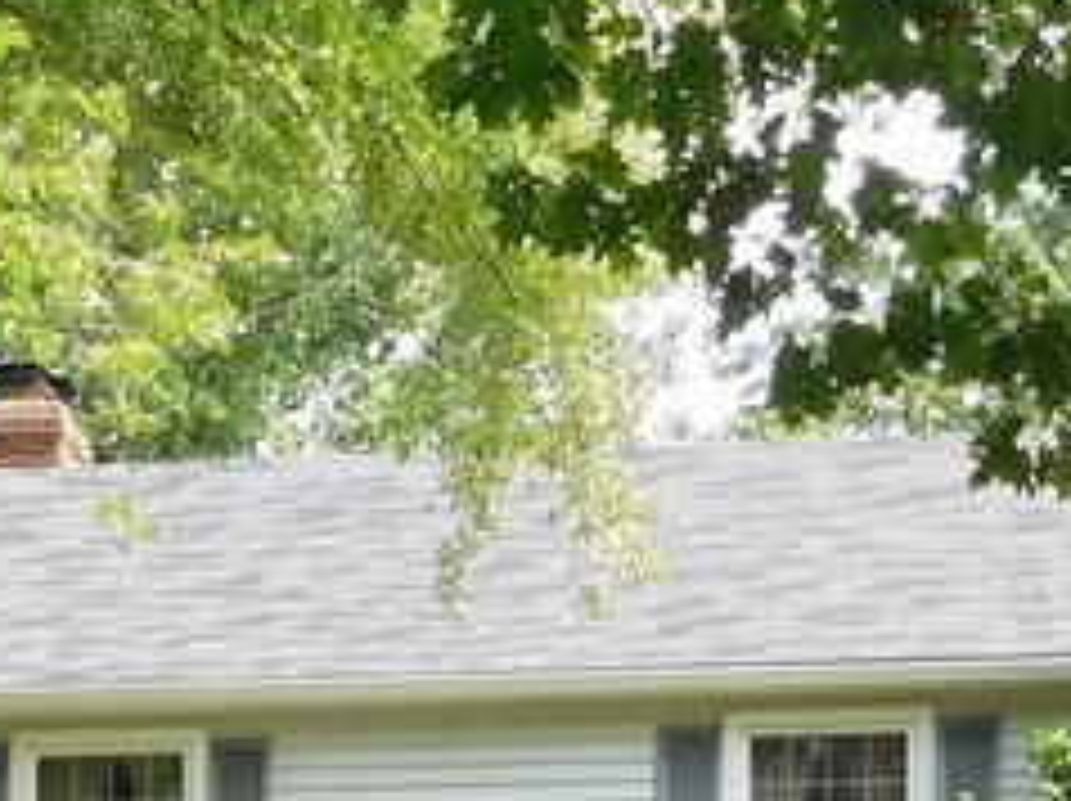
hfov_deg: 11.1
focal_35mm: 172
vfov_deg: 8.3
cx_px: -423
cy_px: 1375
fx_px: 5316
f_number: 3.9
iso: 125
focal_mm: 7.1
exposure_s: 1/250
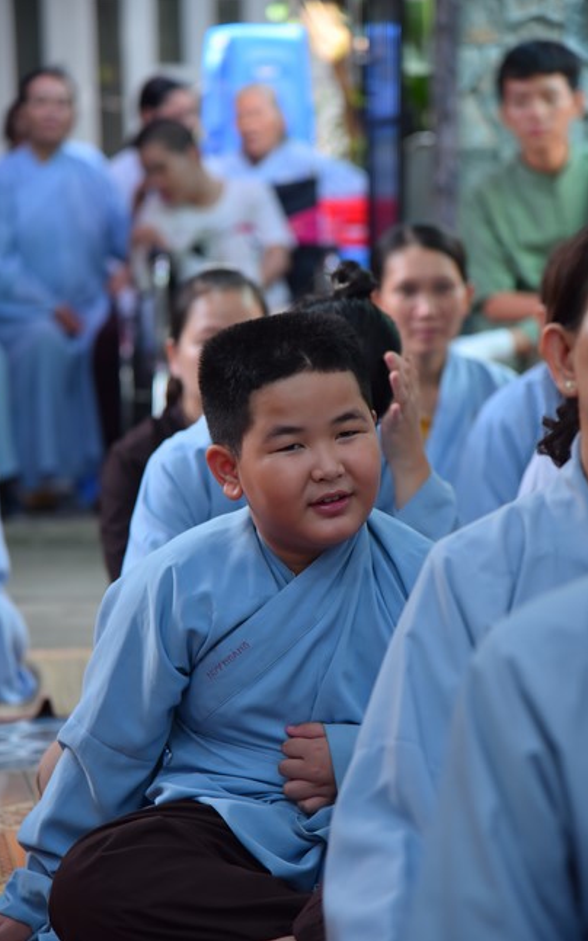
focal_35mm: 123
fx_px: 3156
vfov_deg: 17.0
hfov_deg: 10.6
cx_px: 301
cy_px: 470
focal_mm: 120
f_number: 4.5
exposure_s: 1/160
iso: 500
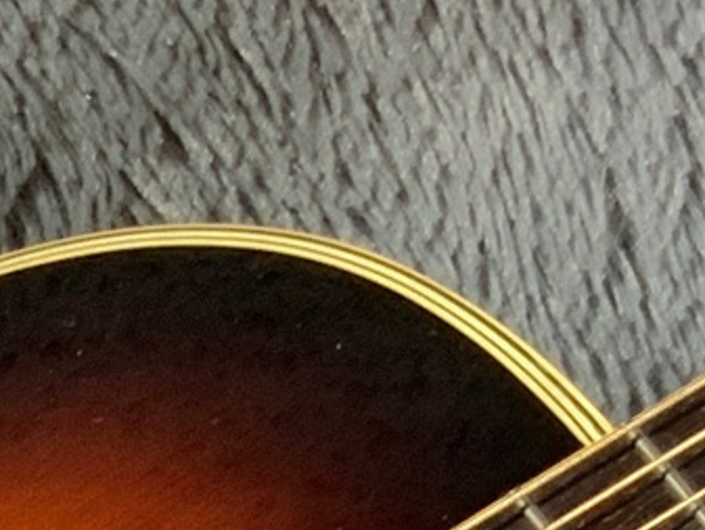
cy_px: 1743
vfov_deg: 6.1
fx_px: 4482
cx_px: -387
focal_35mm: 220
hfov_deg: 8.8
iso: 100
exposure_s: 1/52
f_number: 1.8
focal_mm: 3
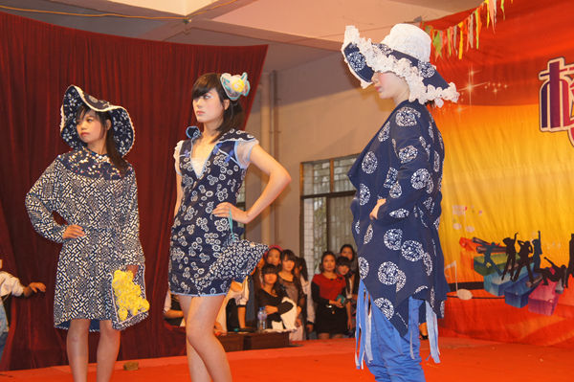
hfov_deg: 34.2
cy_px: 191
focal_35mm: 58
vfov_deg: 23.1
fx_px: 932
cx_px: 287
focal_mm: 39
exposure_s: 1/80
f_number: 4.5
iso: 800
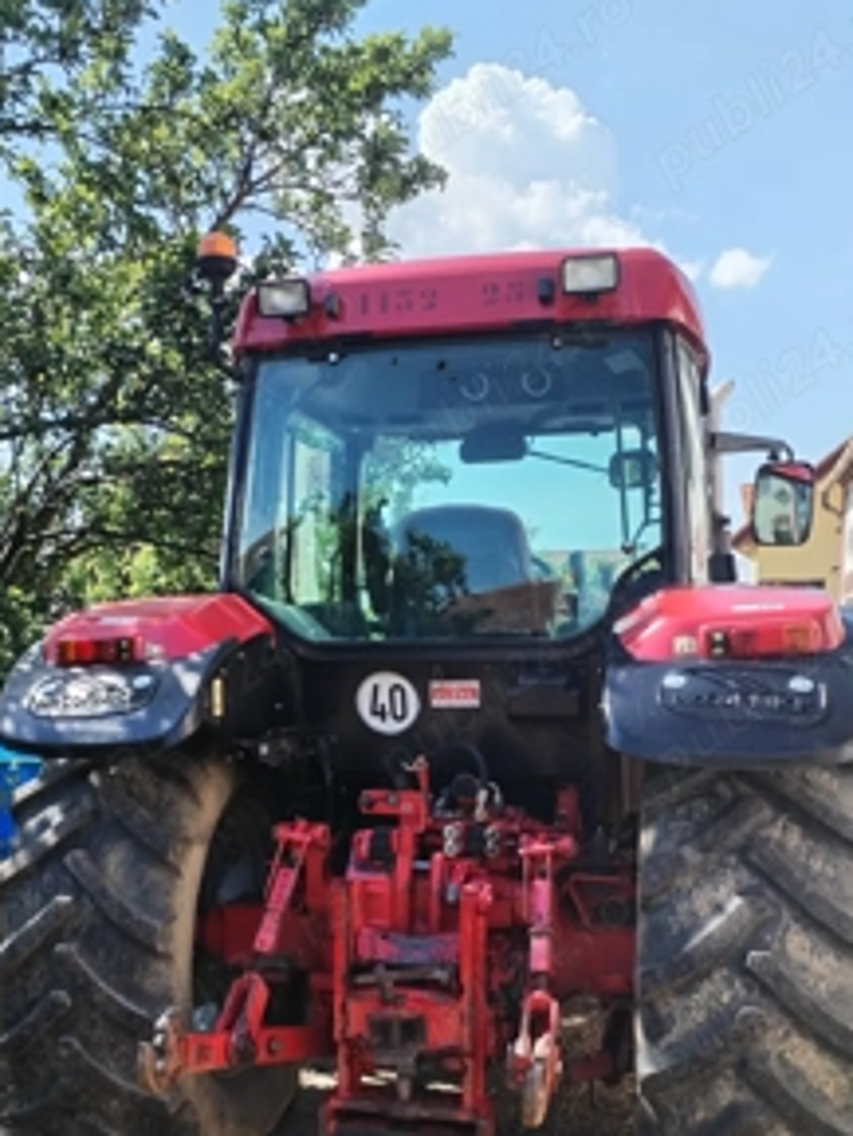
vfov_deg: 50.5
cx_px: 366
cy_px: 751
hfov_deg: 39.6
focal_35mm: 36
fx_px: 1182
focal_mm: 4.75
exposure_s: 1/689
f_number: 1.8
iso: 100
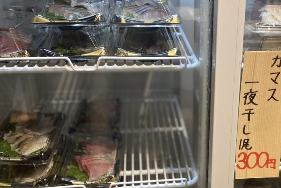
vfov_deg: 25.7
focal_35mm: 52
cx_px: 212
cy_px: 139
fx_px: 406
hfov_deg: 37.2
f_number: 1.8
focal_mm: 4.25
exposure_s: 1/50
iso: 80
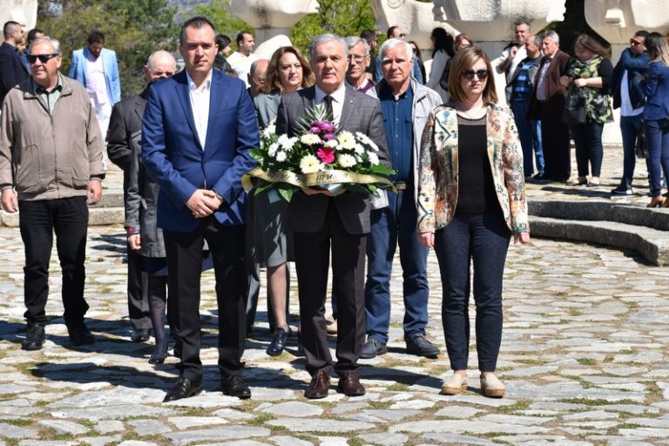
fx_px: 1840
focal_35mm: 99
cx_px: 334
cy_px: 223
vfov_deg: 13.8
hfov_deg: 20.6
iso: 200
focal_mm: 66
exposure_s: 1/400
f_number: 10
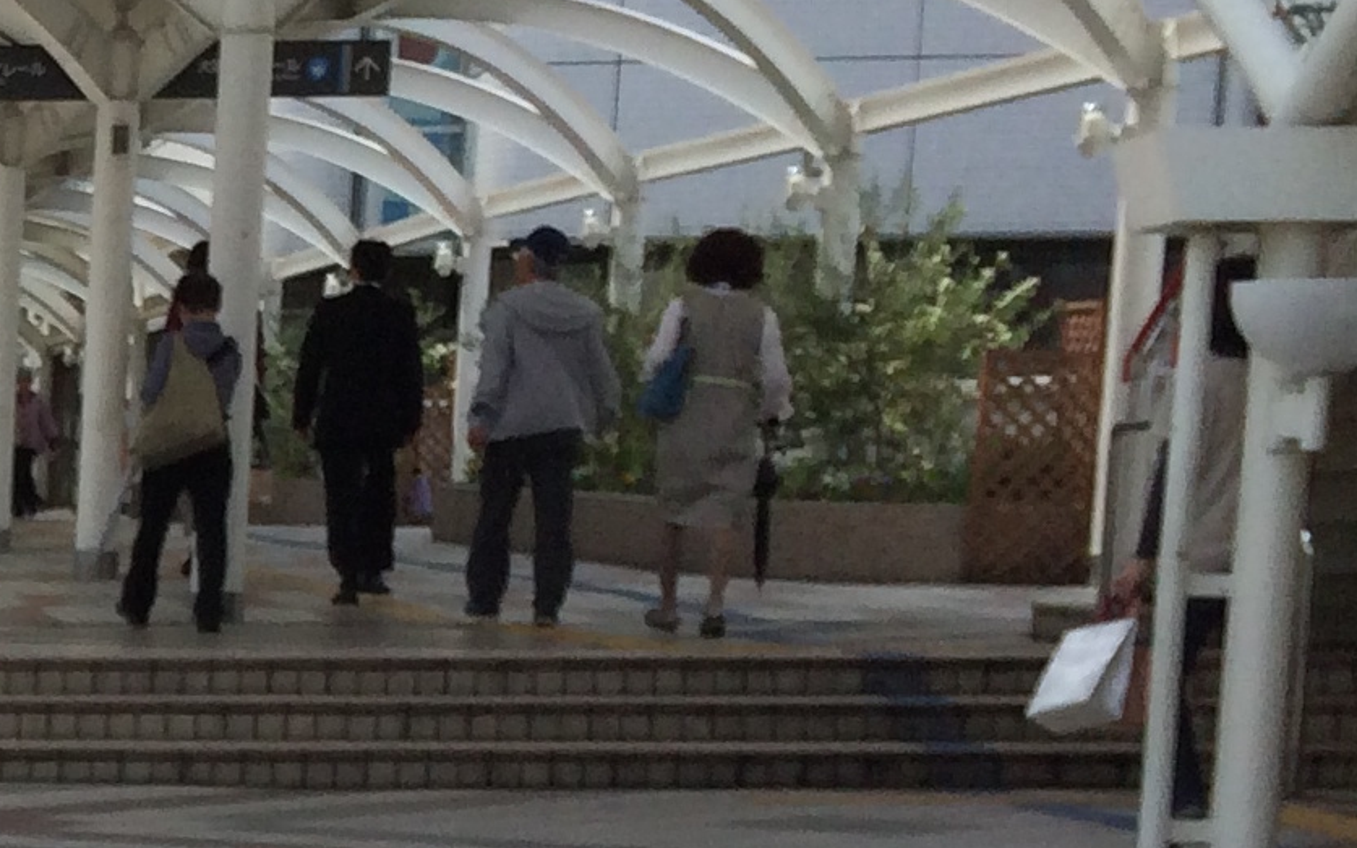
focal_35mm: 124
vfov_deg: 10.2
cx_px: -958
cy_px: 1297
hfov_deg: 15.0
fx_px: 4586
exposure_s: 1/2933
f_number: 2.2
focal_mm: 4.12
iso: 40
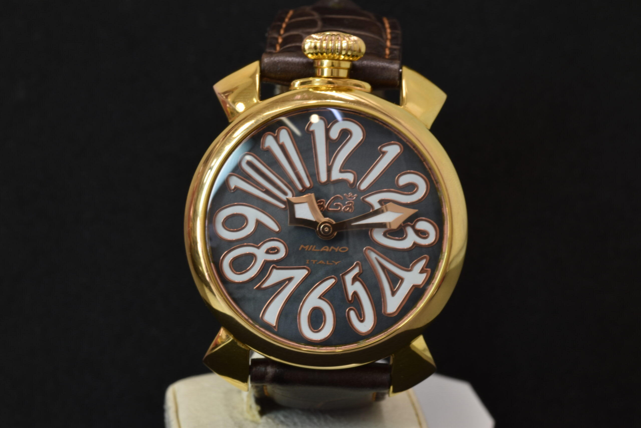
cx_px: 320
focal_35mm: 135
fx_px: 2404
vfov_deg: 10.2
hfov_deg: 15.2
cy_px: 214
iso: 100
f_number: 18
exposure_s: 1/2.5
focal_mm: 90
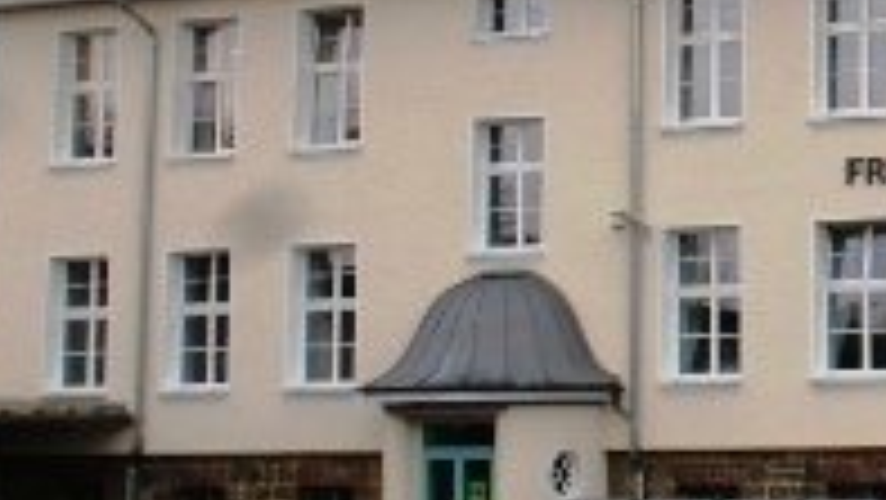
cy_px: -2
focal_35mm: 102
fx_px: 2397
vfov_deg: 11.8
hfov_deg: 18.6
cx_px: 1309
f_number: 7.1
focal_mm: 20
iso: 100
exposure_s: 1/60
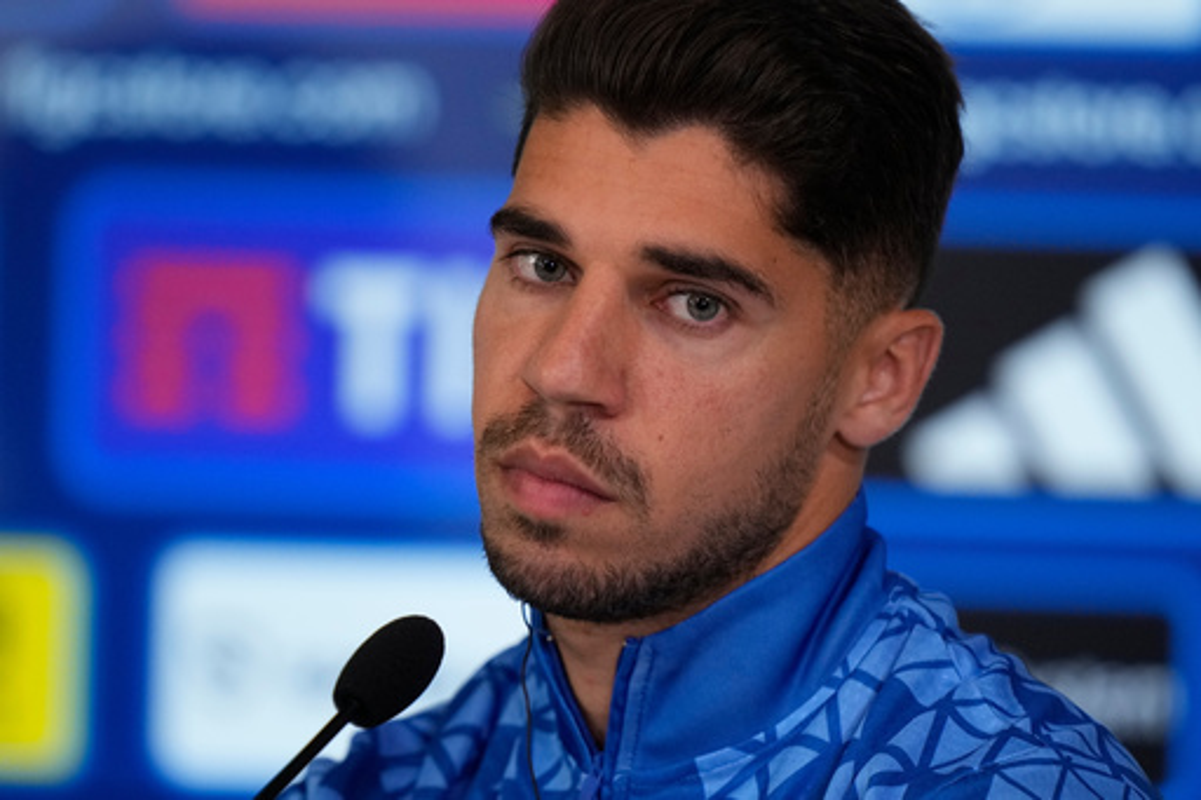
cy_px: 400
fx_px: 20009
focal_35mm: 600
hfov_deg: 3.4
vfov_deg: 2.3
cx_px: 600
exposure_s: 1/400
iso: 2500
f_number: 2.8
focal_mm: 400
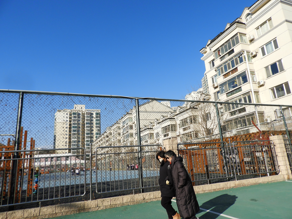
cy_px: 110
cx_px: 146
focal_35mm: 24
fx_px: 202
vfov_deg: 56.8
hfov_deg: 71.6
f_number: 3.3
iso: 100
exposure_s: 1/1600
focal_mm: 4.3
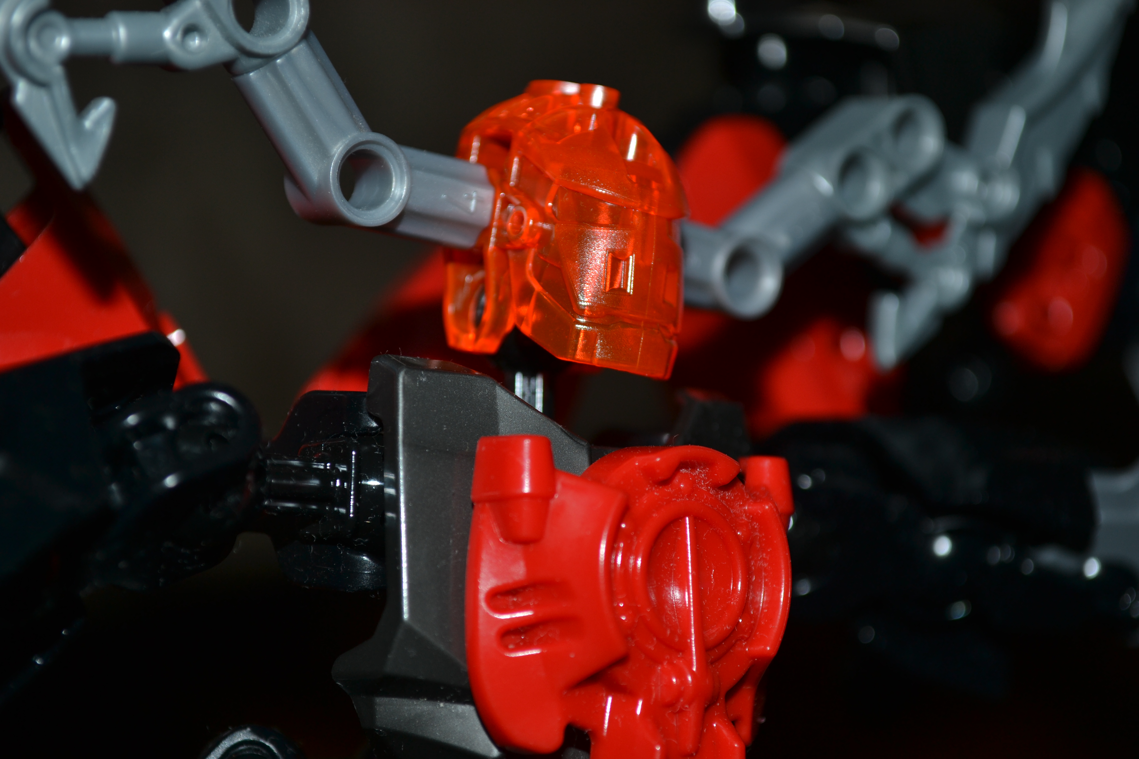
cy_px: 380
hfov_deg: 29.2
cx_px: 570
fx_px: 2183
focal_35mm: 69
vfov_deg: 19.7
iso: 100
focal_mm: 46
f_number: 5.3
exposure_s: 1/60
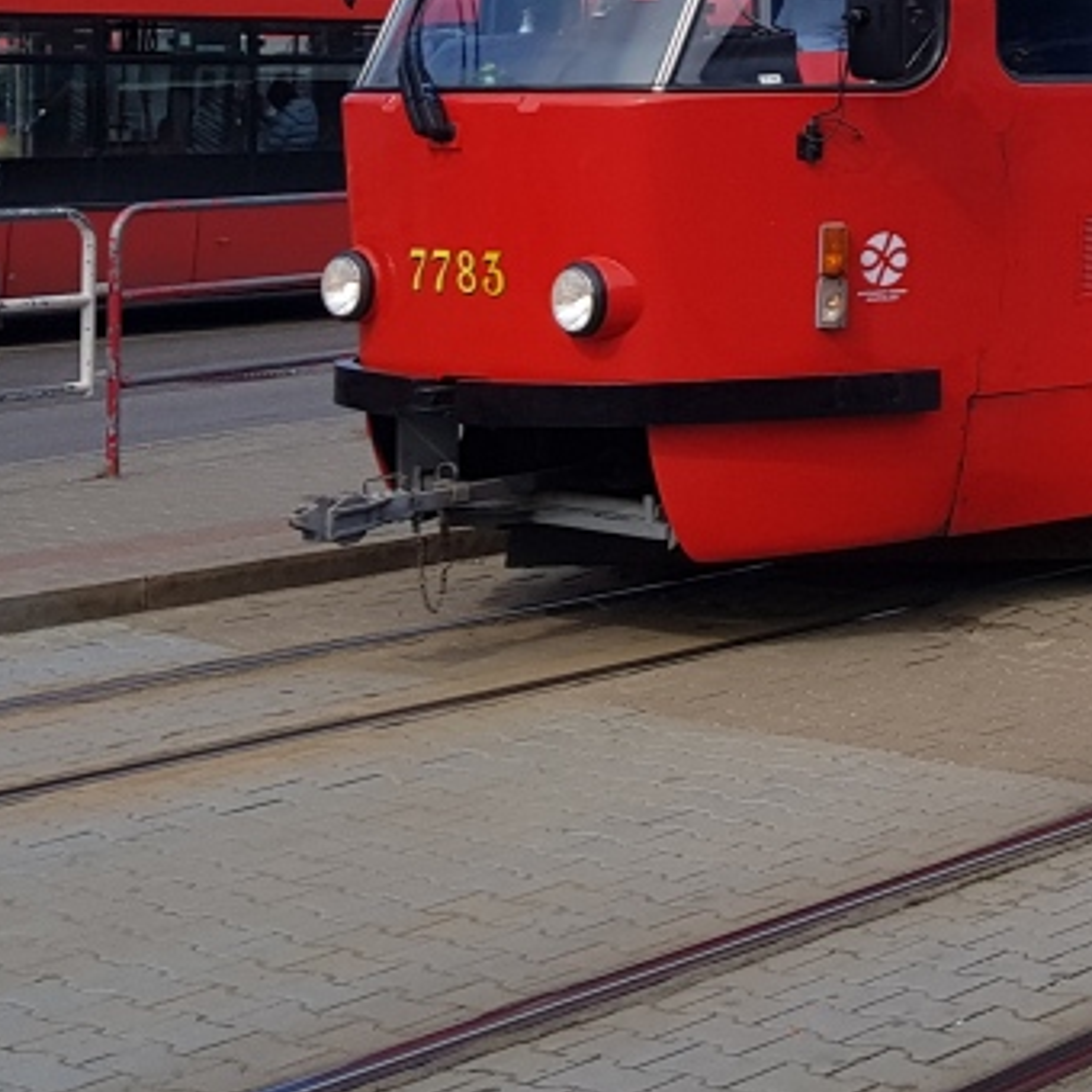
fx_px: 2891
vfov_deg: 20.2
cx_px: 1420
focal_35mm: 81
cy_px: -180
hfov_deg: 19.7
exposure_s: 1/1980
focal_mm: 4.2
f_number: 1.7
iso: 40
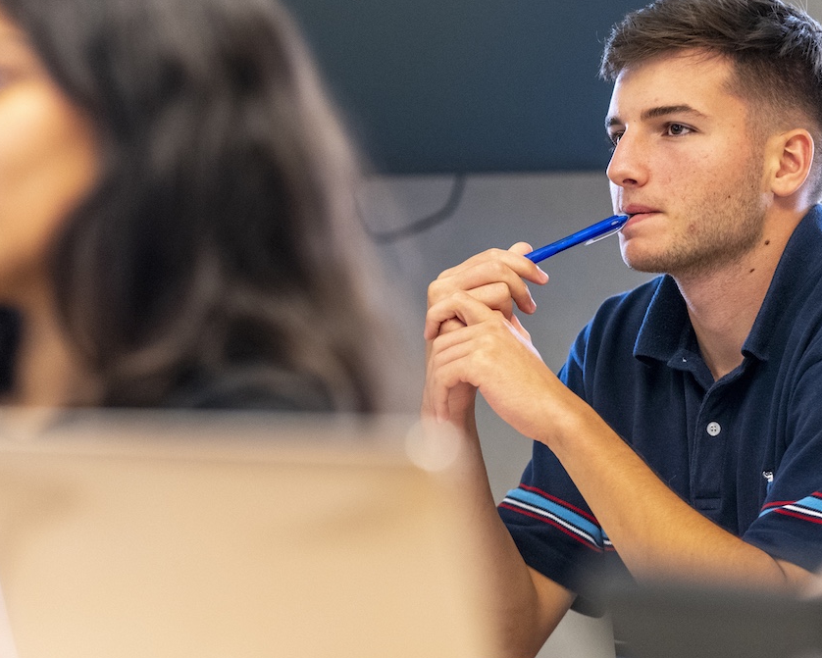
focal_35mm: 227
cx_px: 349
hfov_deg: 8.5
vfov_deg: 6.8
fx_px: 5524
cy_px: 319
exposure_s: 1/125
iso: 2000
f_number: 2.8
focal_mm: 113
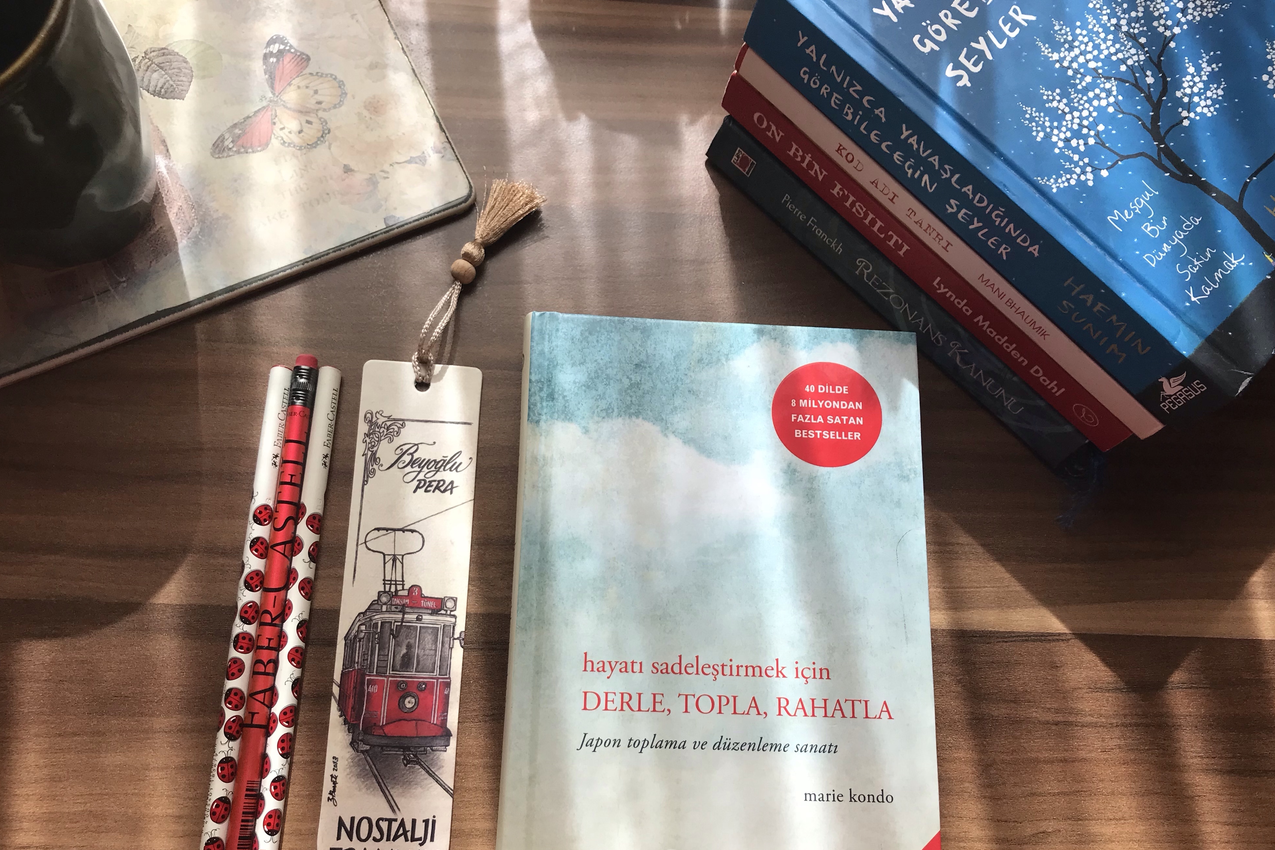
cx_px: 650
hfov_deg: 61.9
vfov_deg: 43.5
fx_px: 1062
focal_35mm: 30
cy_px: 481
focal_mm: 3.99
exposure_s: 1/532
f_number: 1.8
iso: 20
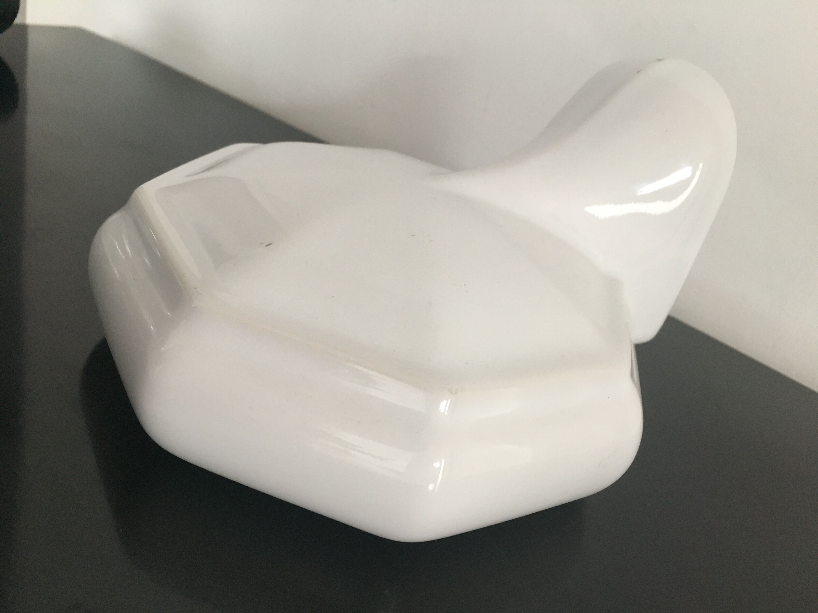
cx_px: 409
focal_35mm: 29
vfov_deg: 48.2
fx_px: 685
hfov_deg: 61.7
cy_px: 306
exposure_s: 1/33
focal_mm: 4.15
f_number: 2.2
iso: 125
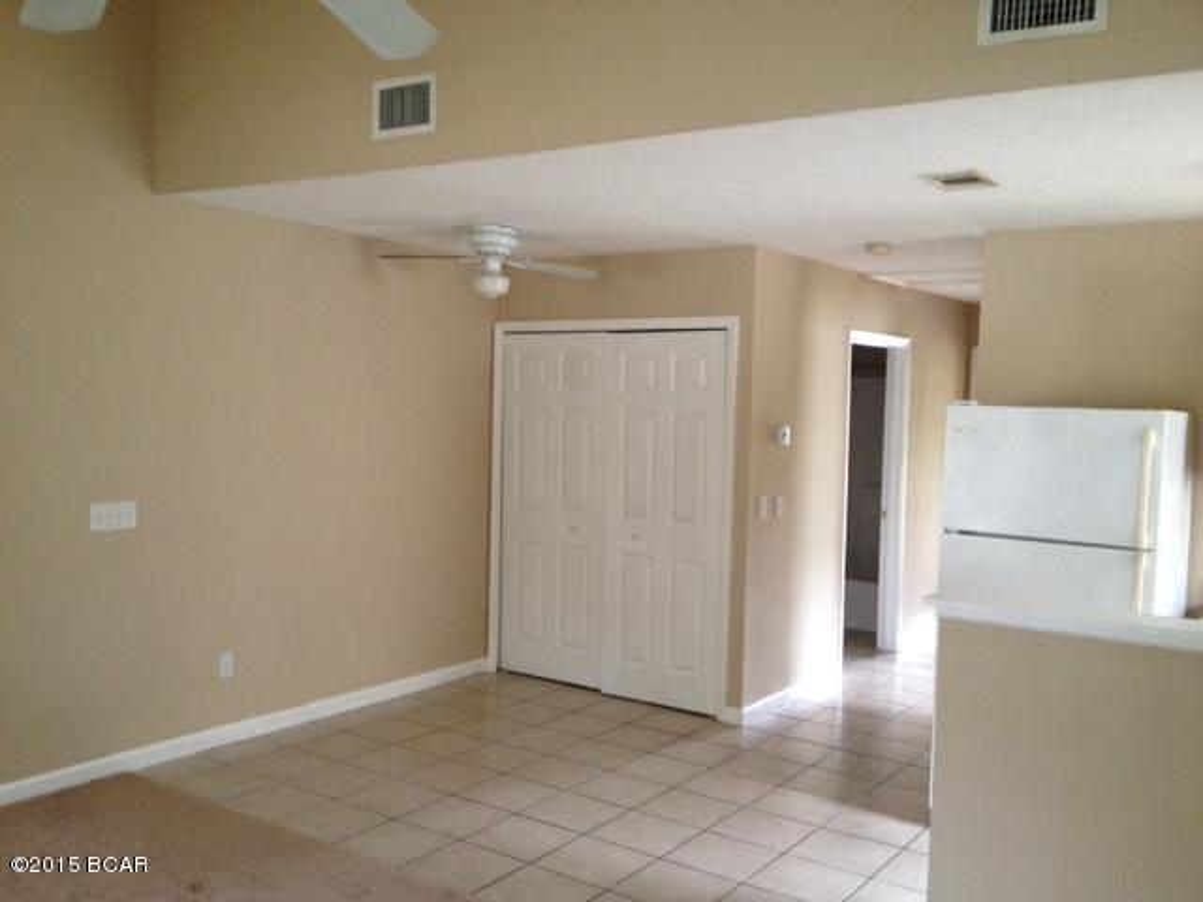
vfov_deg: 40.7
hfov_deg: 52.6
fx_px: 1216
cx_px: 602
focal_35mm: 35
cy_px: 451
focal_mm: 4.28
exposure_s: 1/20
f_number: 2.4
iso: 200
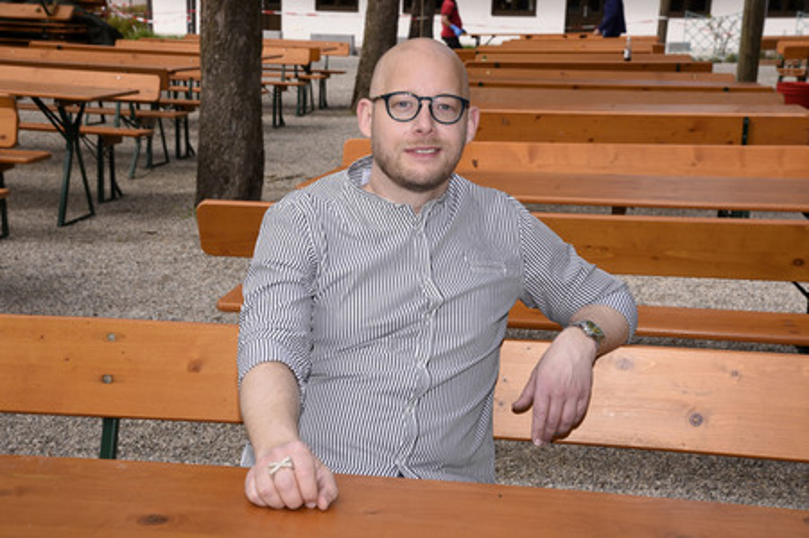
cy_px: 269
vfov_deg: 23.3
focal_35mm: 58
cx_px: 404
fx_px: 1302
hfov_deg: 34.5
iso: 250
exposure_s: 1/160
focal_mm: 58
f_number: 10
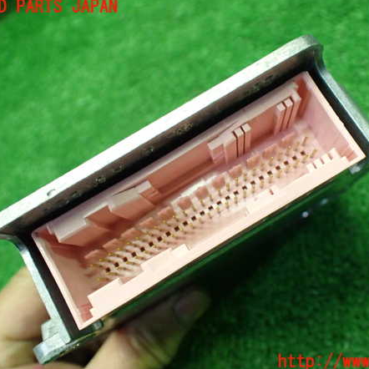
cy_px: 184
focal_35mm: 36
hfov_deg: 45.9
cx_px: 216
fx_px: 434
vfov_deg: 46.0
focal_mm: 5.4
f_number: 2.3
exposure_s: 1/125
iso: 800
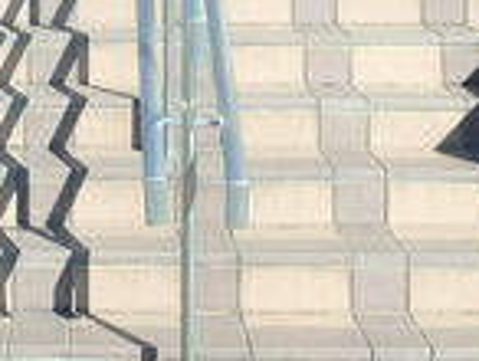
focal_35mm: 92
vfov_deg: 14.9
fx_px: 1275
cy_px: -190
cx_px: 52
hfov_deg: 20.9
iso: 125
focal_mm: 3.7
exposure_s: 1/500
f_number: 3.5
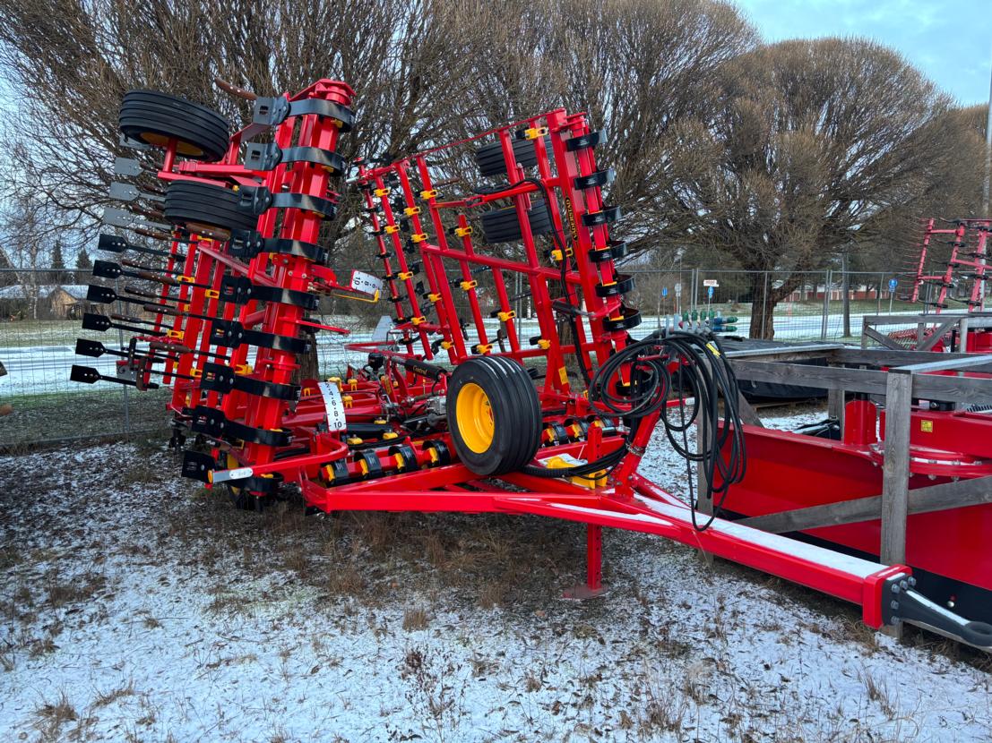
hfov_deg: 67.3
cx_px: 496
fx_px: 745
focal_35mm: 26
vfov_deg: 53.1
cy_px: 372
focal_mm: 5.96
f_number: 1.6
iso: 125
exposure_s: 1/96
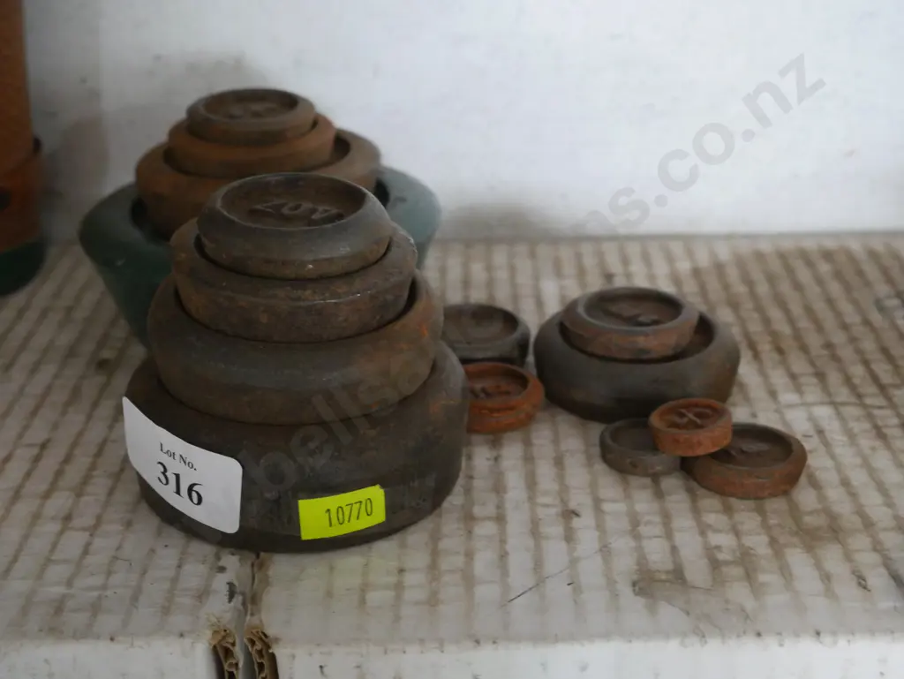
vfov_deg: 29.1
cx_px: 452
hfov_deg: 38.2
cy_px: 340
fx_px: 1306
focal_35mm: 50
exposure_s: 1/50
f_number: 5.3
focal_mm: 25
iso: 3200
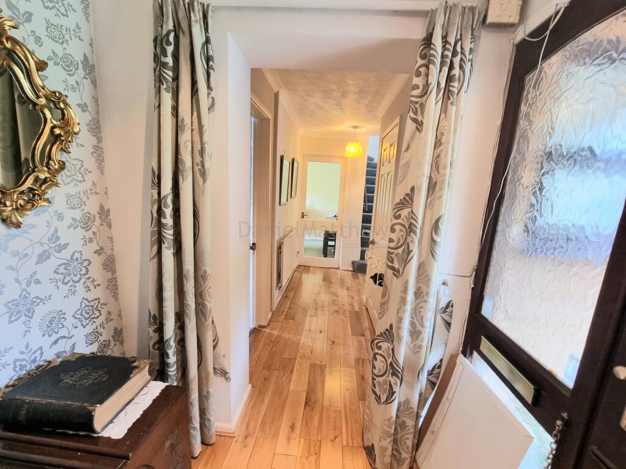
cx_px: 313
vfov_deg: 89.9
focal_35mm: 13
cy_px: 234
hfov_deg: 106.2
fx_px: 235
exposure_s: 1/50
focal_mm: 2.2
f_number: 2.2
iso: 250
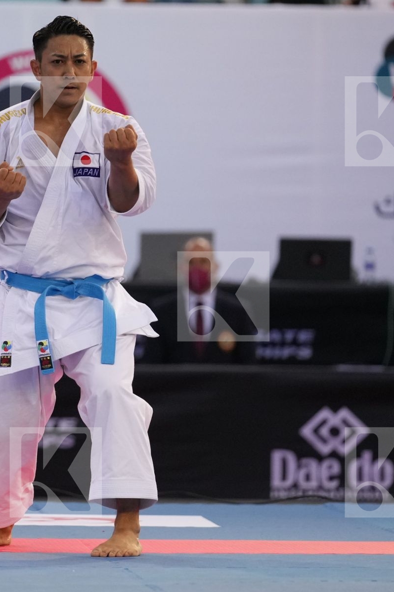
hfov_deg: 3.1
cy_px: 296
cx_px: 56
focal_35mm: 444
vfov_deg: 4.6
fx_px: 7291
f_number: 2.8
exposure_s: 1/1000
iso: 2000
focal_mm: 197
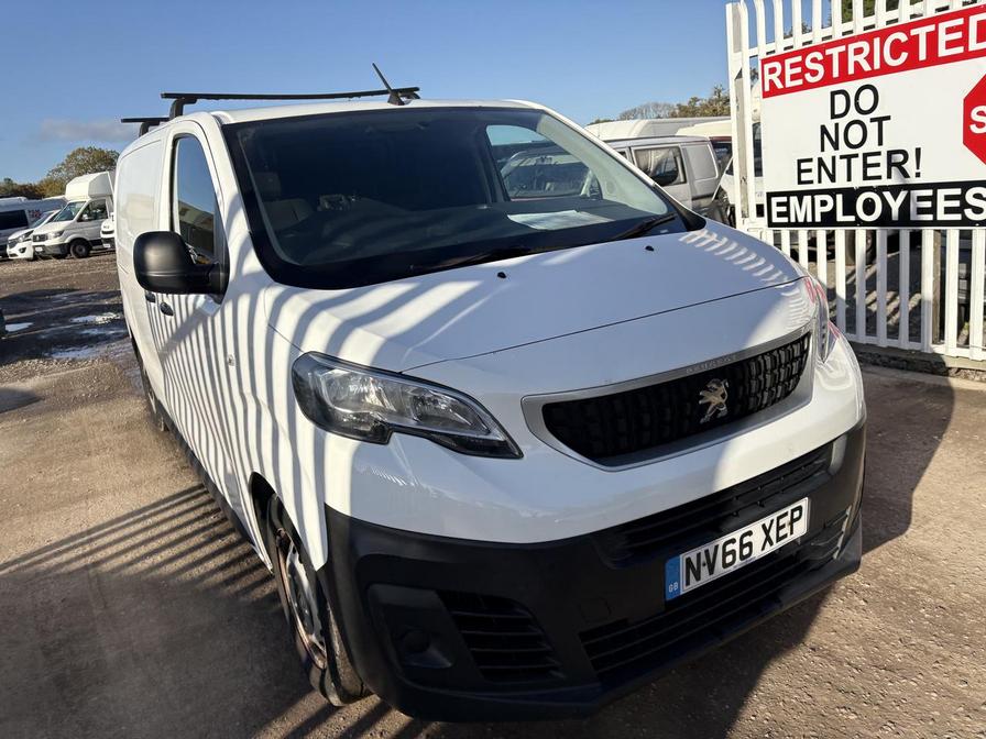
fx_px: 741
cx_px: 493
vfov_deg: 53.1
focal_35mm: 26
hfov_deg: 67.3
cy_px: 370
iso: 50
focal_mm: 5.96
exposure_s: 1/2747
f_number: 1.6
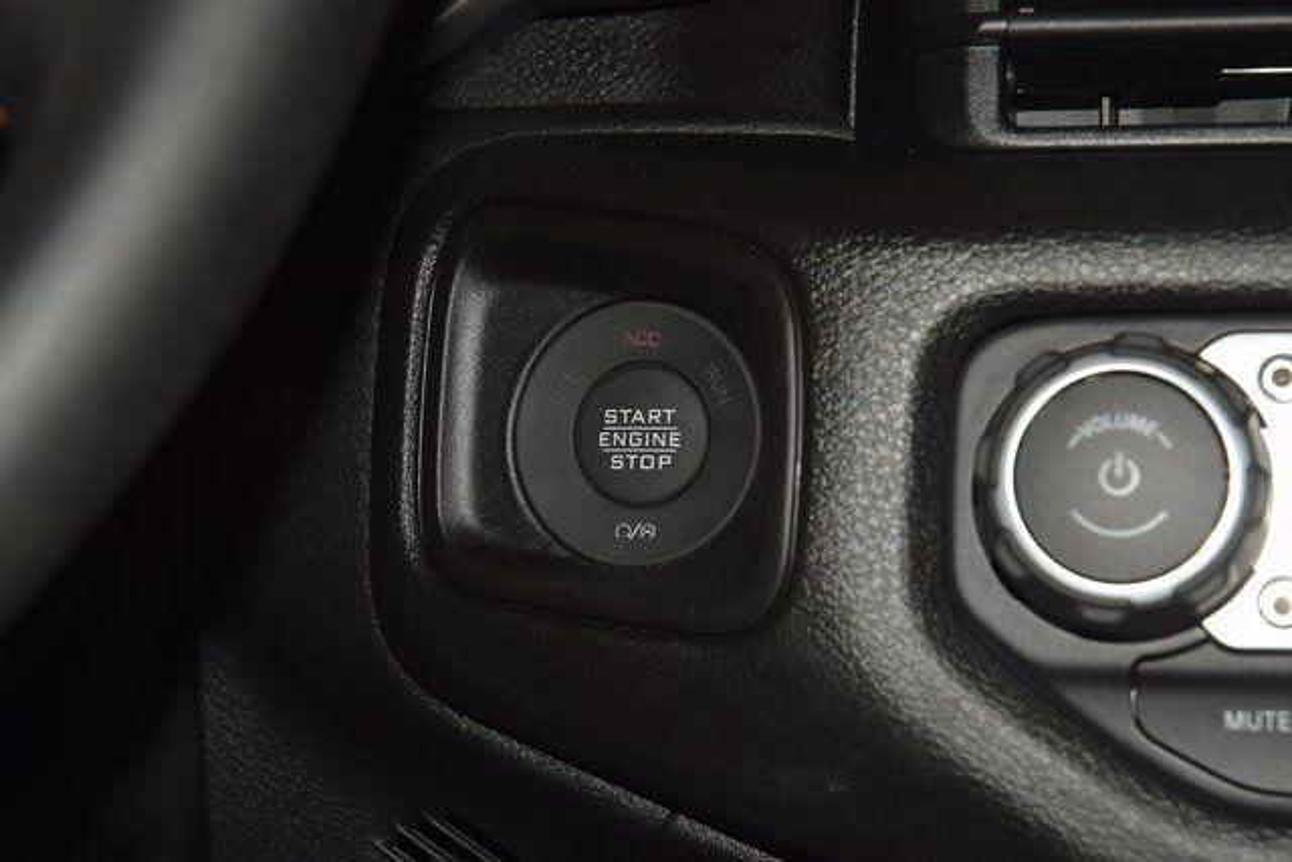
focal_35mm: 105
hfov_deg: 19.5
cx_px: 646
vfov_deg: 13.0
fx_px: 3769
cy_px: 431
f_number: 8
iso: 100
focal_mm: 70
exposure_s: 1/125
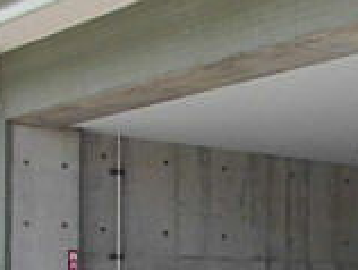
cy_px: 306
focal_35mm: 105
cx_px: 603
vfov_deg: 13.8
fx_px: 1088
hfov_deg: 16.3
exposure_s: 1/200
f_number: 3.5
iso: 100
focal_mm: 4.6
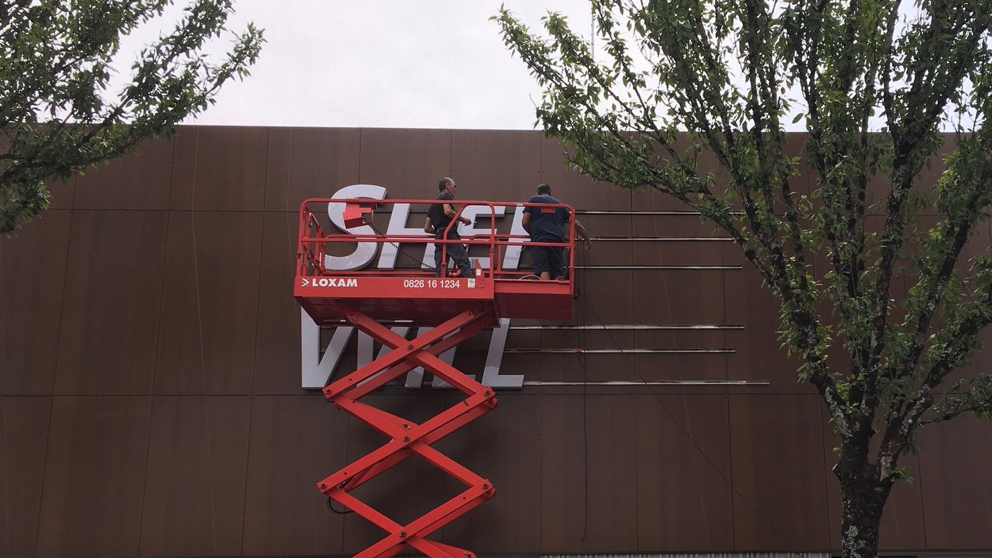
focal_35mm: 41
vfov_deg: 28.6
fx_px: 1078
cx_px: 612
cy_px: 420
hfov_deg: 49.0
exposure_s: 1/732
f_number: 2.2
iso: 25
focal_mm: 4.15
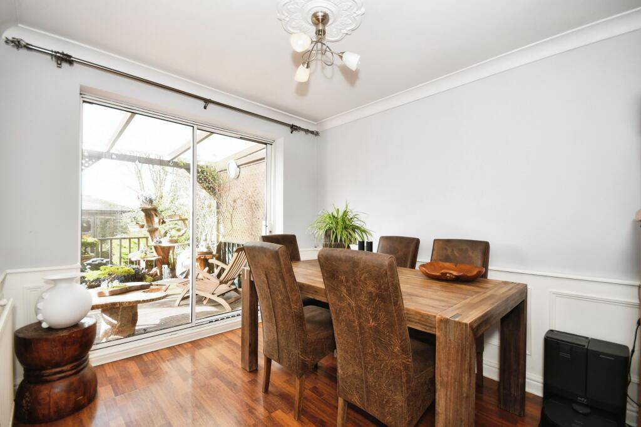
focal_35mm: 15
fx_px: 267
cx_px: 320
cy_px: 214
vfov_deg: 77.3
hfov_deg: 100.4
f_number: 8
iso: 400
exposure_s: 1/60
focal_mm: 10
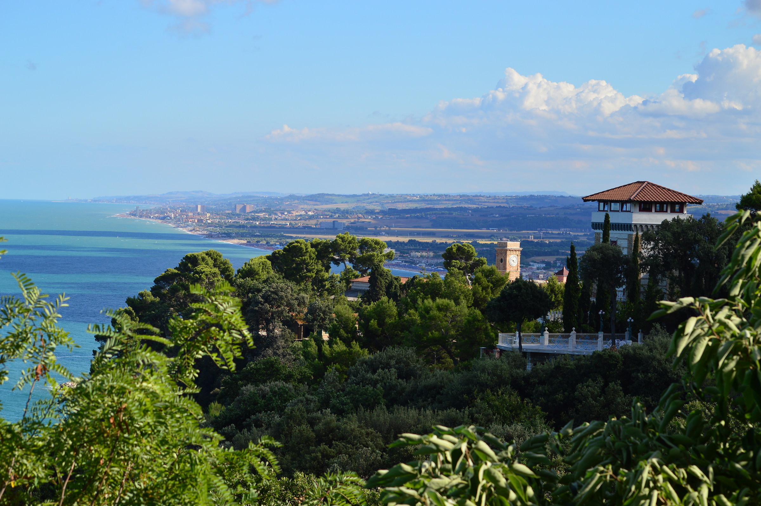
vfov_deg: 13.4
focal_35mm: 102
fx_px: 2154
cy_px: 253
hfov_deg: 20.0
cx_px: 380
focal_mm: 68
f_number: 7.1
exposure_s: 1/320
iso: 100
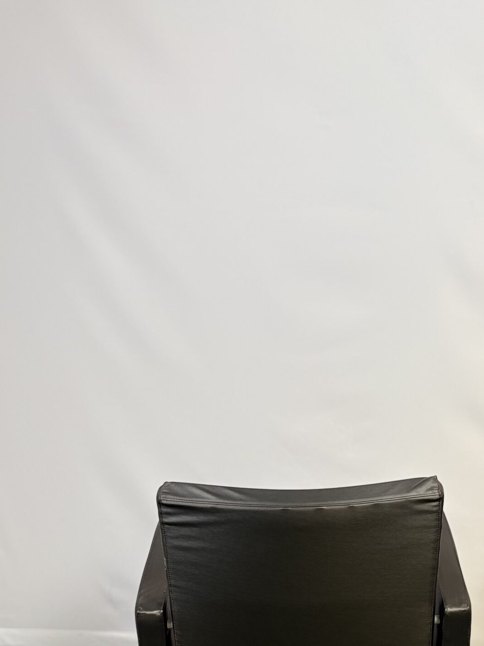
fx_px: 876
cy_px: 508
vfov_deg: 39.0
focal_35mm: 47
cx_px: 319
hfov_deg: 30.7
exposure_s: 1/122
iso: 100
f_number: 1.6
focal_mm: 5.96
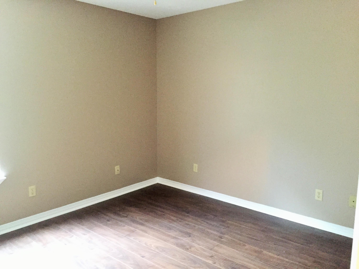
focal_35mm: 29
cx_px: 180
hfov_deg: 61.7
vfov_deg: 48.2
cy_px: 134
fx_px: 301
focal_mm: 4.15
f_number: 2.2
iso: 400
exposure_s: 1/15
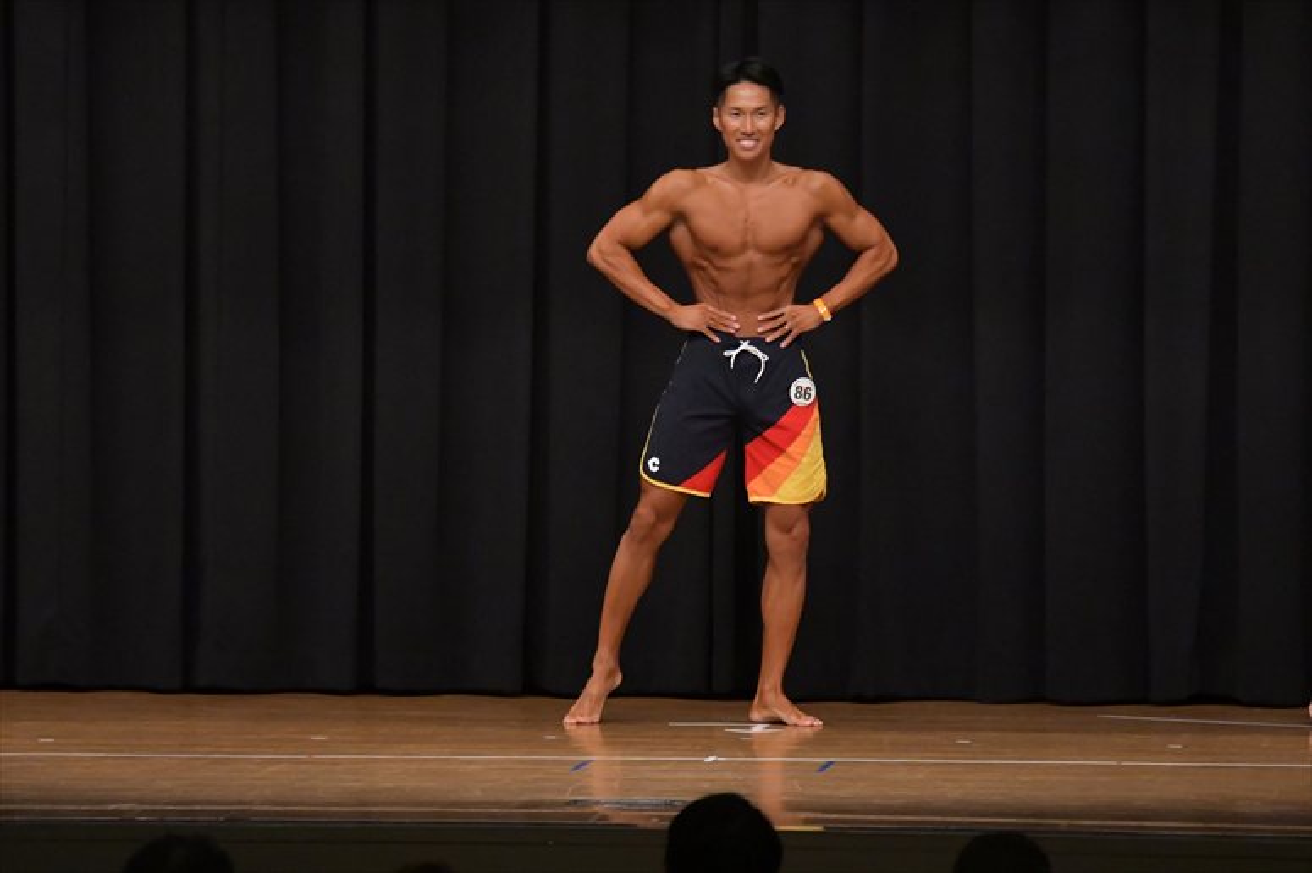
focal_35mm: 217
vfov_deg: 6.3
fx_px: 7905
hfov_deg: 9.5
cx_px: 656
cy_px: 436
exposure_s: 1/400
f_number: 5.6
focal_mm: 145
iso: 6400
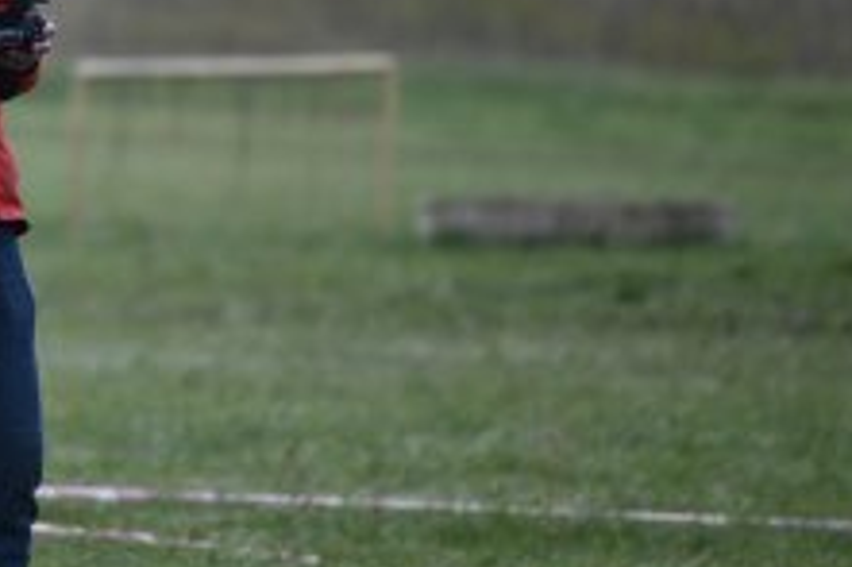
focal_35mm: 901
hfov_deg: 2.3
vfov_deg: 1.5
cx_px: 6
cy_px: 147
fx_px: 21307
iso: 1000
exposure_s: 1/2000
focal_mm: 400
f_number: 6.3
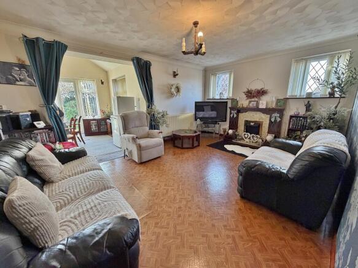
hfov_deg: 102.1
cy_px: 134
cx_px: 179
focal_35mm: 14
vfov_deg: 85.7
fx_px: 145
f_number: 2.2
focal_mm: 2.22
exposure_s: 1/82
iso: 320
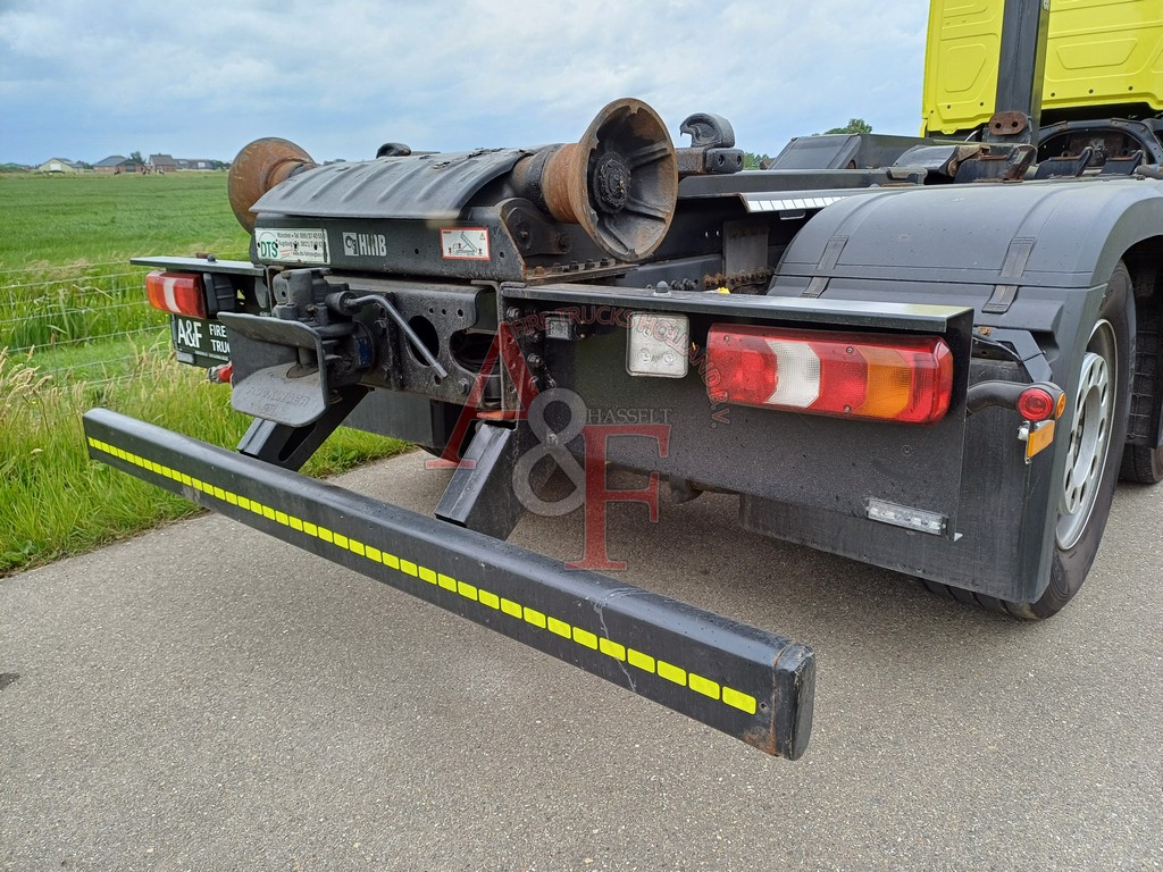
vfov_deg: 54.9
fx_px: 840
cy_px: 436
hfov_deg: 69.4
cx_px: 582
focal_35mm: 25
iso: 50
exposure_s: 1/276
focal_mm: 4.65
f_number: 1.8
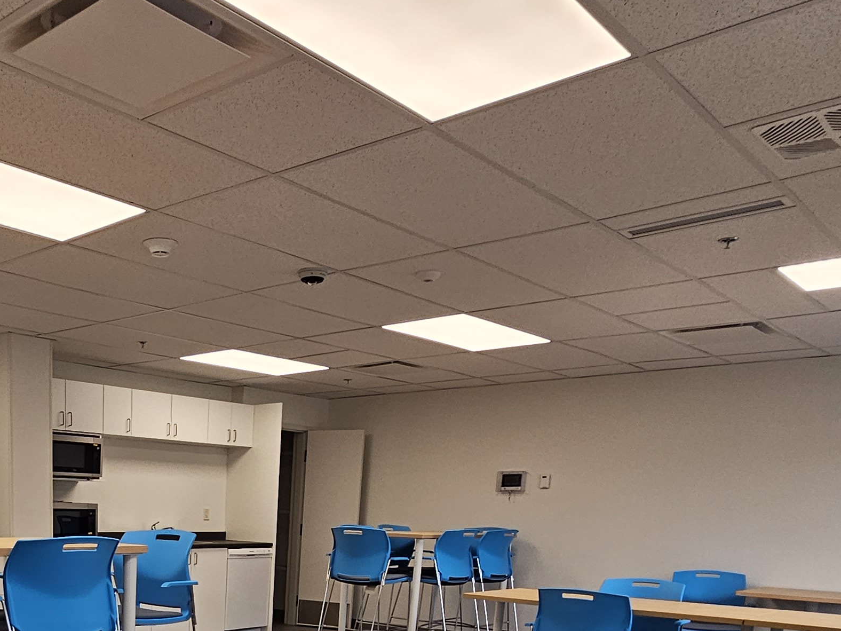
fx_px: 802
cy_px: 710
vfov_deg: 35.9
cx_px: 186
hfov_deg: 52.3
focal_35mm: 33
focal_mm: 2.2
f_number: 2.2
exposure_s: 1/120
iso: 80
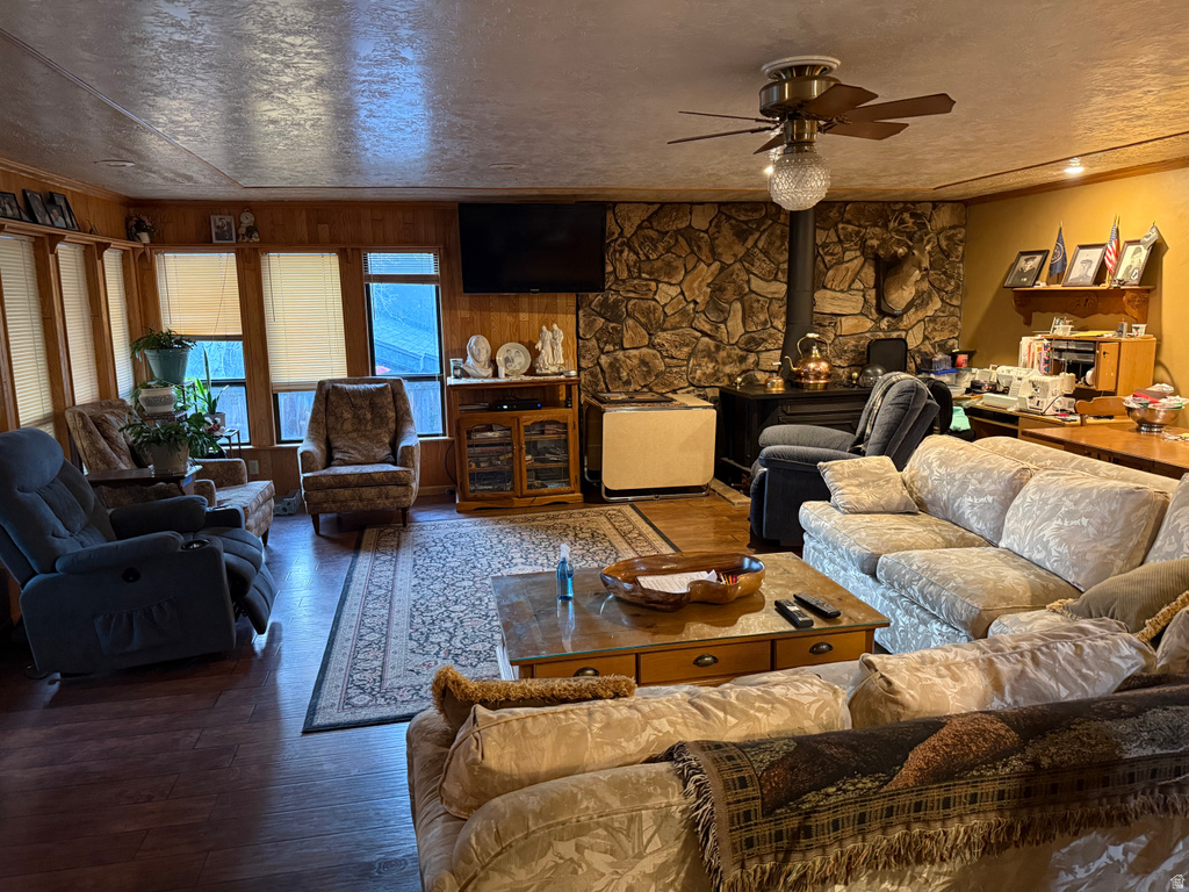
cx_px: 594
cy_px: 446
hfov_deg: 71.6
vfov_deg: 56.8
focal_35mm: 24
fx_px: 824
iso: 800
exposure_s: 1/40
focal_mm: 6.76
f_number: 1.78
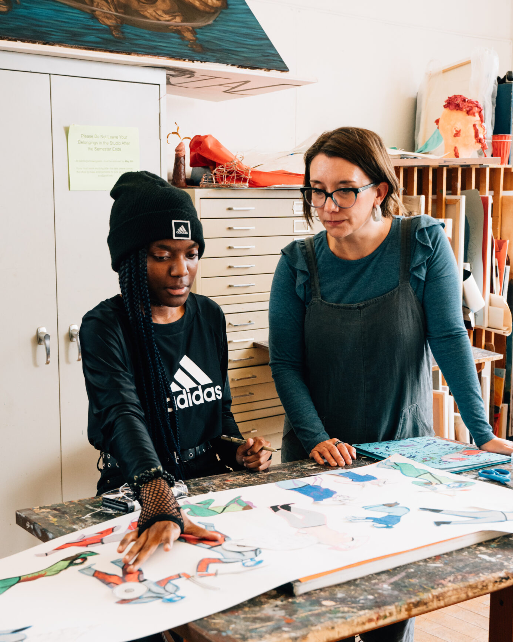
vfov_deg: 34.7
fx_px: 1025
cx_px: 289
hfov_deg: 28.1
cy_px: 358
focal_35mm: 54
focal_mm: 39
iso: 1600
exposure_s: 1/125
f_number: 5.6
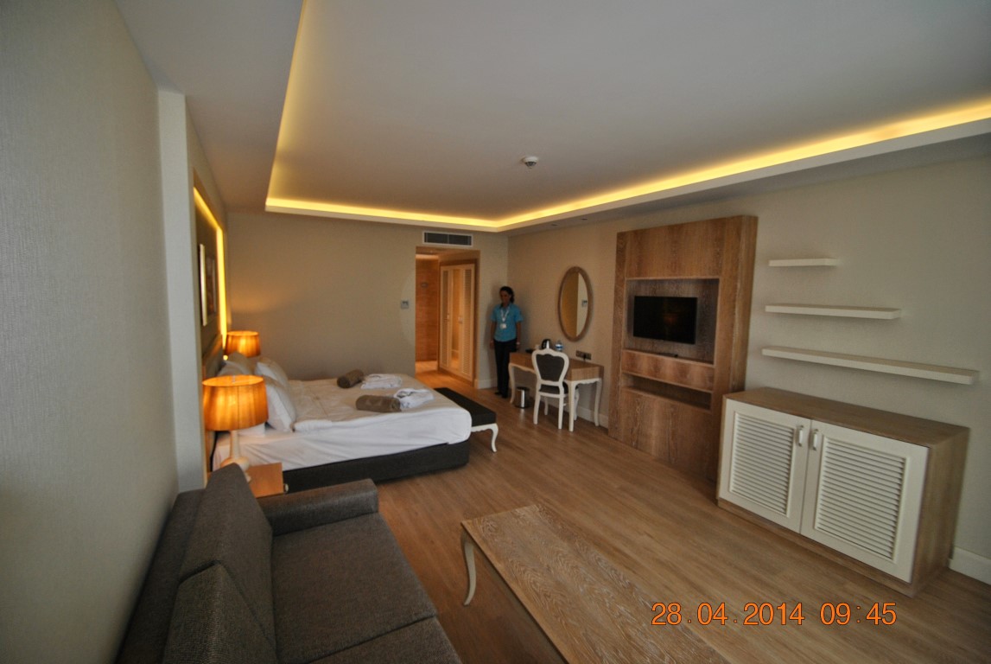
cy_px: 332
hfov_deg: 100.3
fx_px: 413
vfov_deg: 77.5
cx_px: 496
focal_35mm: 15
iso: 200
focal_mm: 10
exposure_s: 1/60
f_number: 3.5
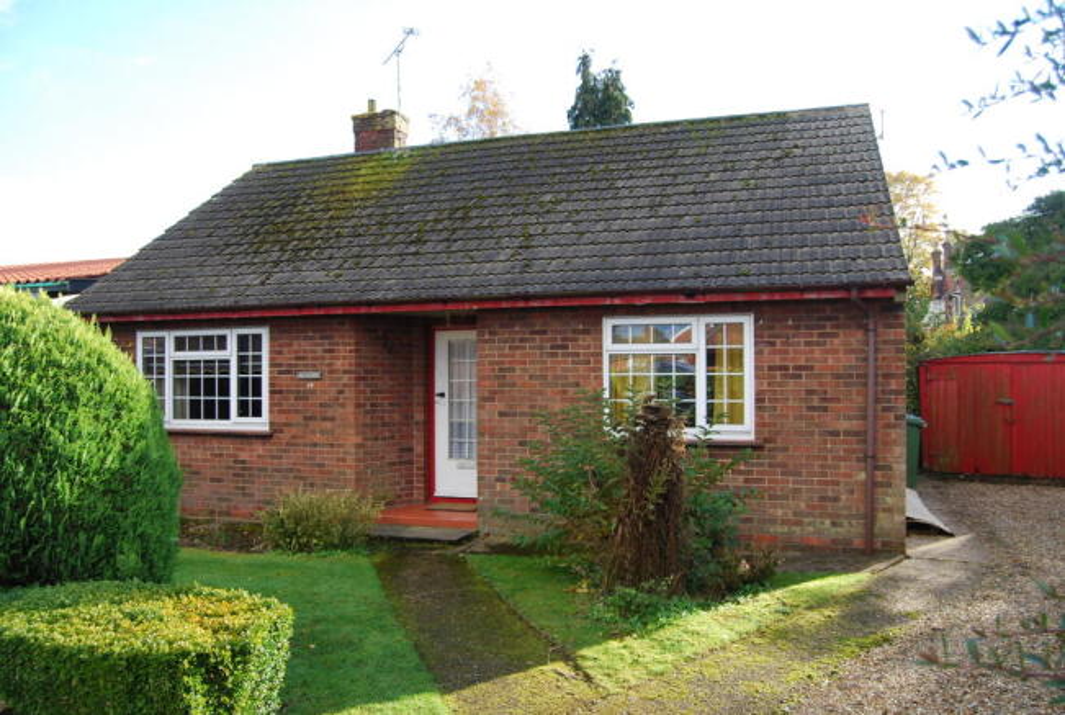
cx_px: 532
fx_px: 800
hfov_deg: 67.3
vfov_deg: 48.1
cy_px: 358
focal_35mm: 27
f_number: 5
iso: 100
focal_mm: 18
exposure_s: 1/100
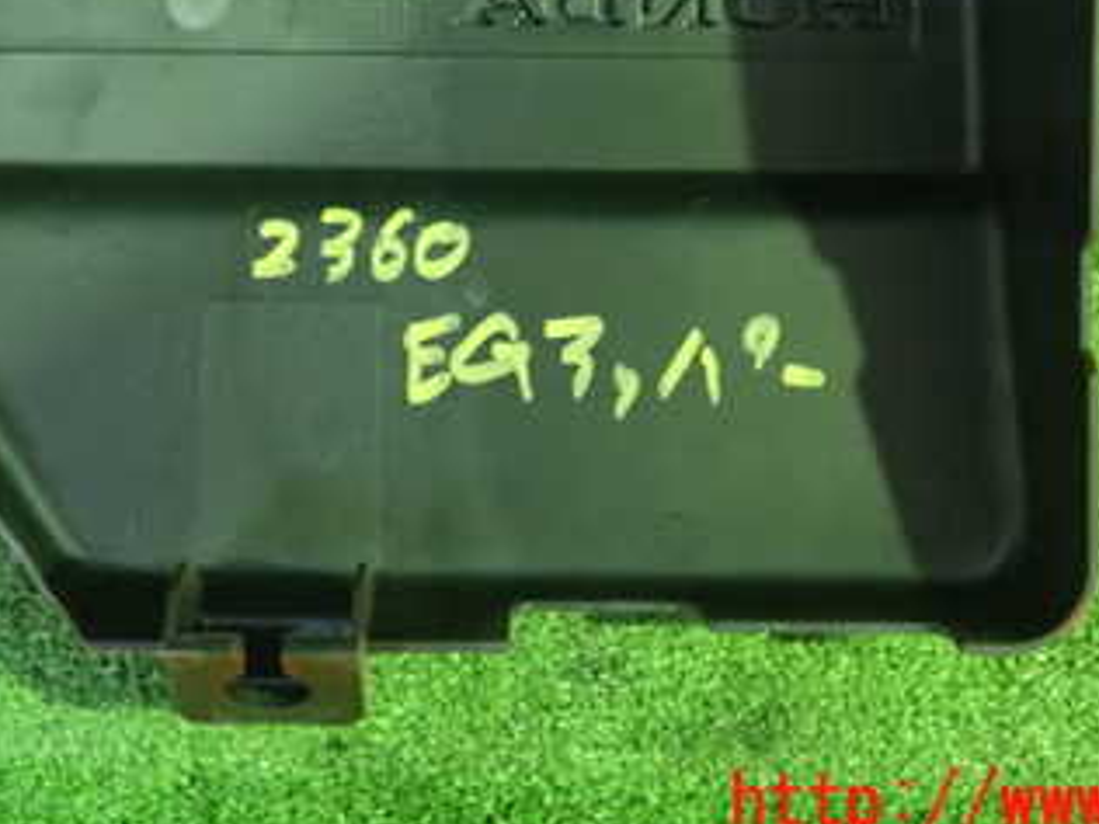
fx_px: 1810
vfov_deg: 24.8
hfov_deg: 33.7
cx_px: 473
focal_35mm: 57
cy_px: 66
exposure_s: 1/30
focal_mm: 5.5
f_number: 2.3
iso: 1250
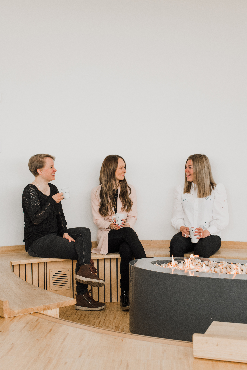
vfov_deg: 39.6
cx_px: 124
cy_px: 185
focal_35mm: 50
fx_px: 515
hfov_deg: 27.0
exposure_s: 1/250
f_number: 5.6
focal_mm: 50
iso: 400
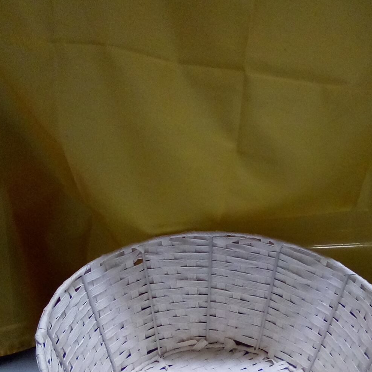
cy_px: 275
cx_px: 214
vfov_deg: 40.8
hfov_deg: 41.8
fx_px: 486
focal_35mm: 40
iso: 120
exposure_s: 1/25
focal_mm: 2.27
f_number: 2.2
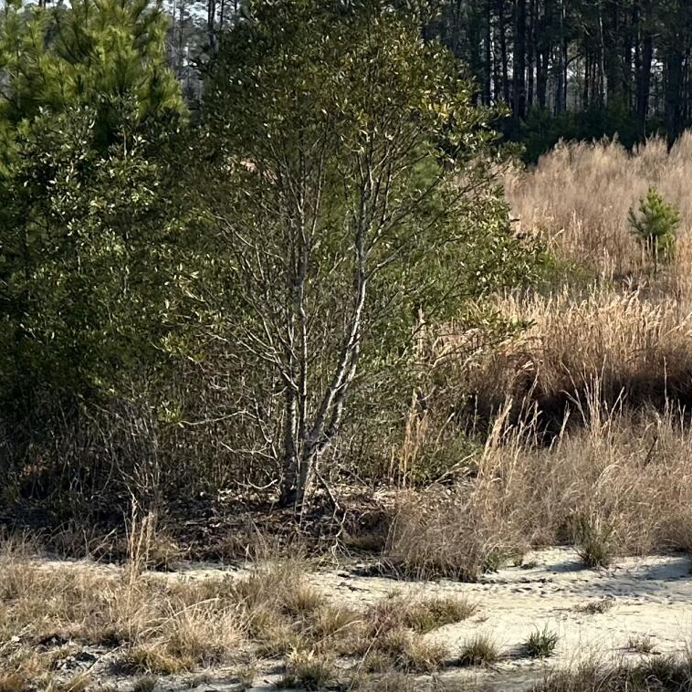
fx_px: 1900
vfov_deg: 20.3
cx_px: 1049
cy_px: 102
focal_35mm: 84
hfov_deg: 18.3
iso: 80
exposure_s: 1/4762
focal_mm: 6.86
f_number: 1.78
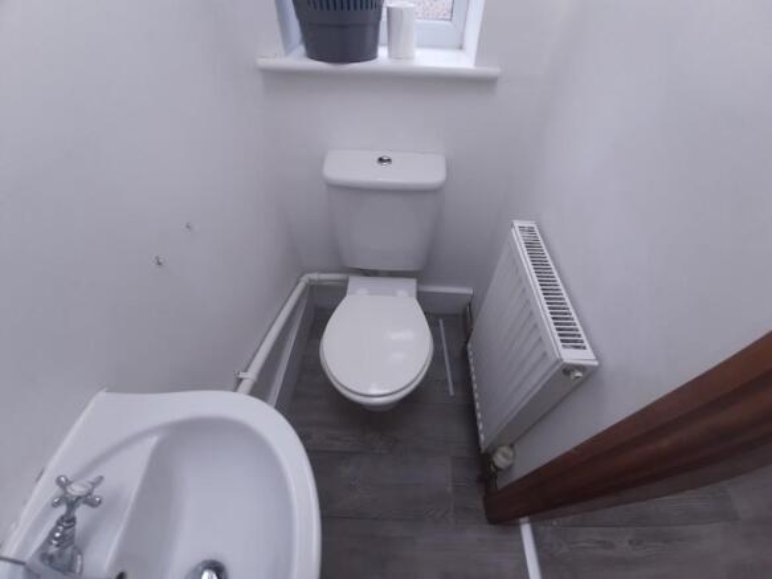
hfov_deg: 106.2
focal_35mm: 13
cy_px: 290
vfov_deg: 89.9
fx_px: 290
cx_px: 386
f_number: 2.2
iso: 40
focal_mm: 1.42
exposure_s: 1/129
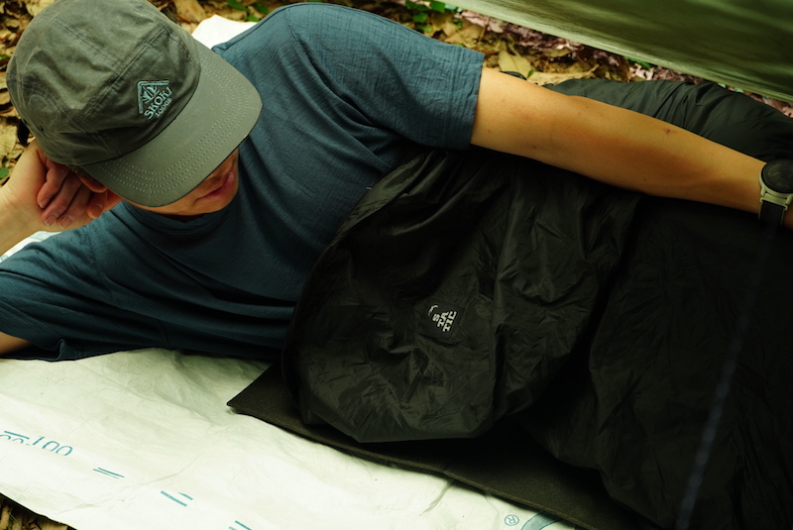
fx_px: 2348
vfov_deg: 12.9
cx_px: 396
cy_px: 265
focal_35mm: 106
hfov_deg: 19.2
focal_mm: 71
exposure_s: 1/640
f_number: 5.6
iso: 400
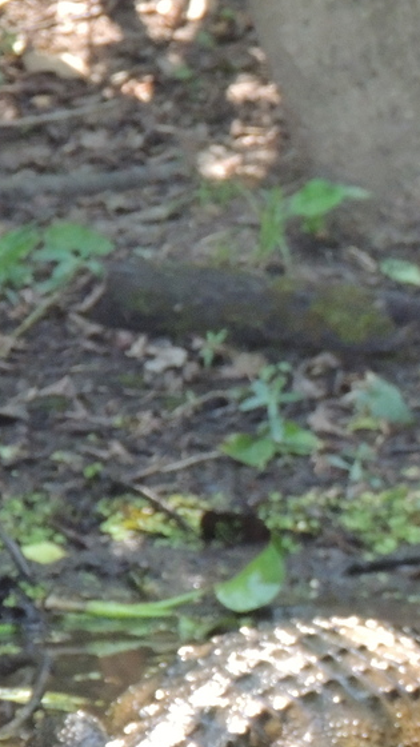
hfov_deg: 1.4
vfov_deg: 2.5
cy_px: 431
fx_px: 17264
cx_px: 759
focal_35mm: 872
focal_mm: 62.4
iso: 800
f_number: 4.8
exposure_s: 1/160
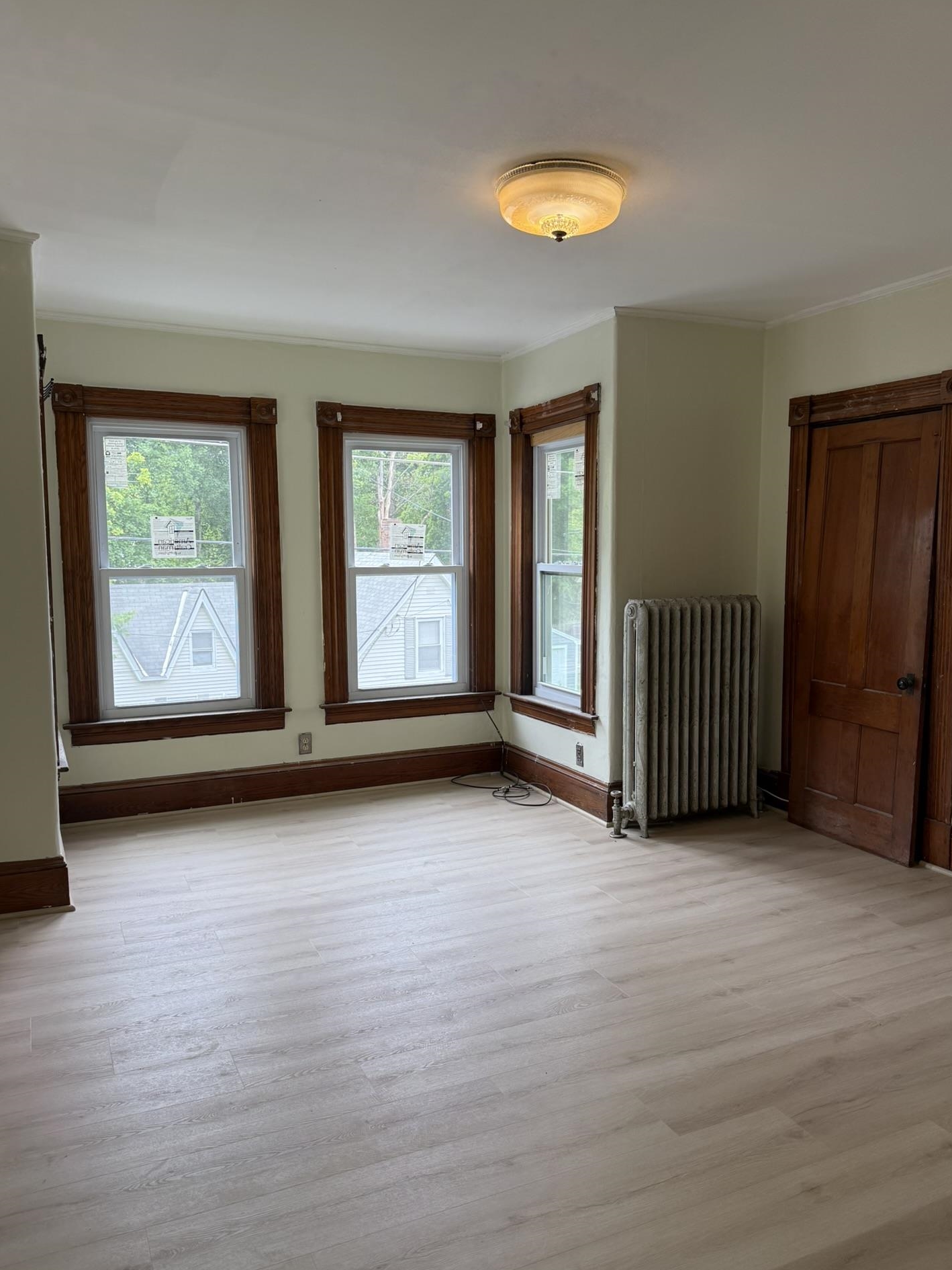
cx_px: 504
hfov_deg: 53.0
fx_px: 953
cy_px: 630
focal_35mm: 26
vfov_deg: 67.3
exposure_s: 1/240
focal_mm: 6.76
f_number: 1.78
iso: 100
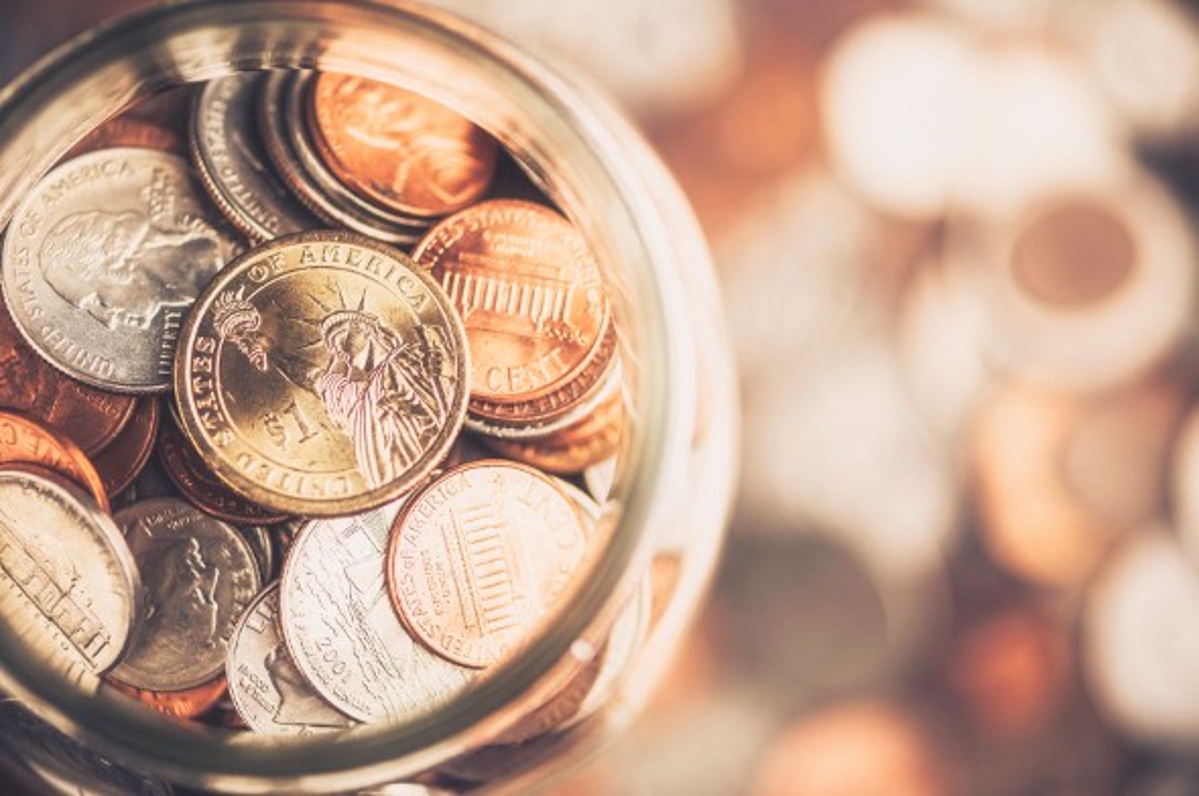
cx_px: 600
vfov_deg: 13.0
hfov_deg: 19.5
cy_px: 398
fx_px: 3493
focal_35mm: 105
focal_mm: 105
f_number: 3.5
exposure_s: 1/200
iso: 125
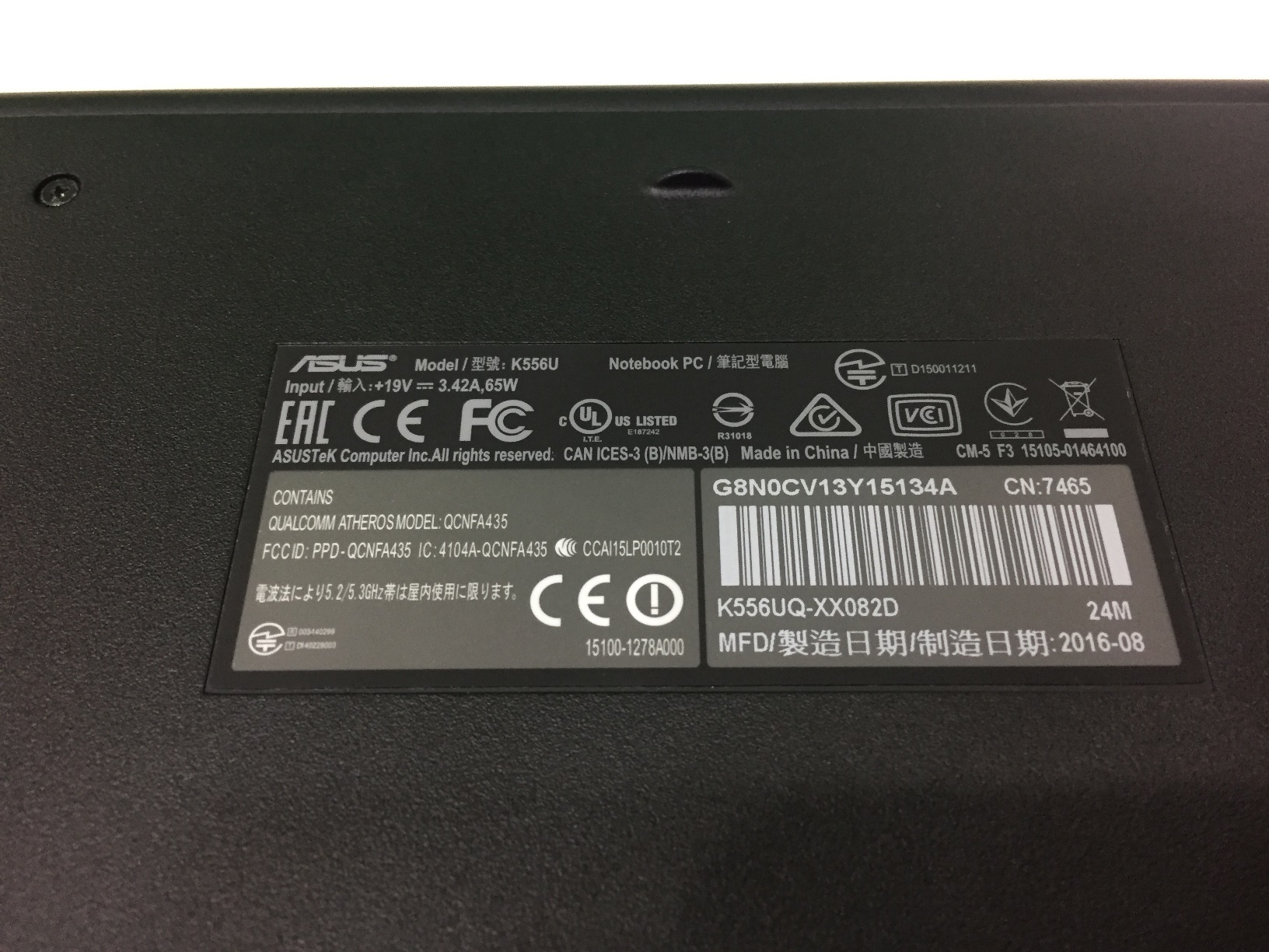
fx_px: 1063
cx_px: 634
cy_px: 476
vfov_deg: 48.2
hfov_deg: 61.7
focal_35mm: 29
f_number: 2.2
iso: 200
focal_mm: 4.15
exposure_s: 1/33
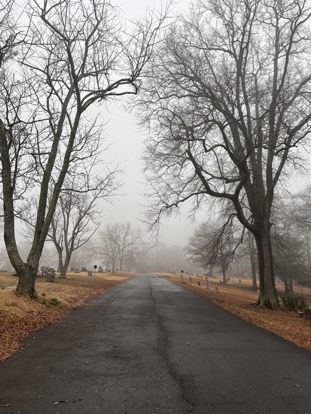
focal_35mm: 24
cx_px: 156
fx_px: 287
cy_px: 207
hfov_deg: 56.9
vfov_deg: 71.6
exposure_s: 1/343
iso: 80
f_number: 1.78
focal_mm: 6.86
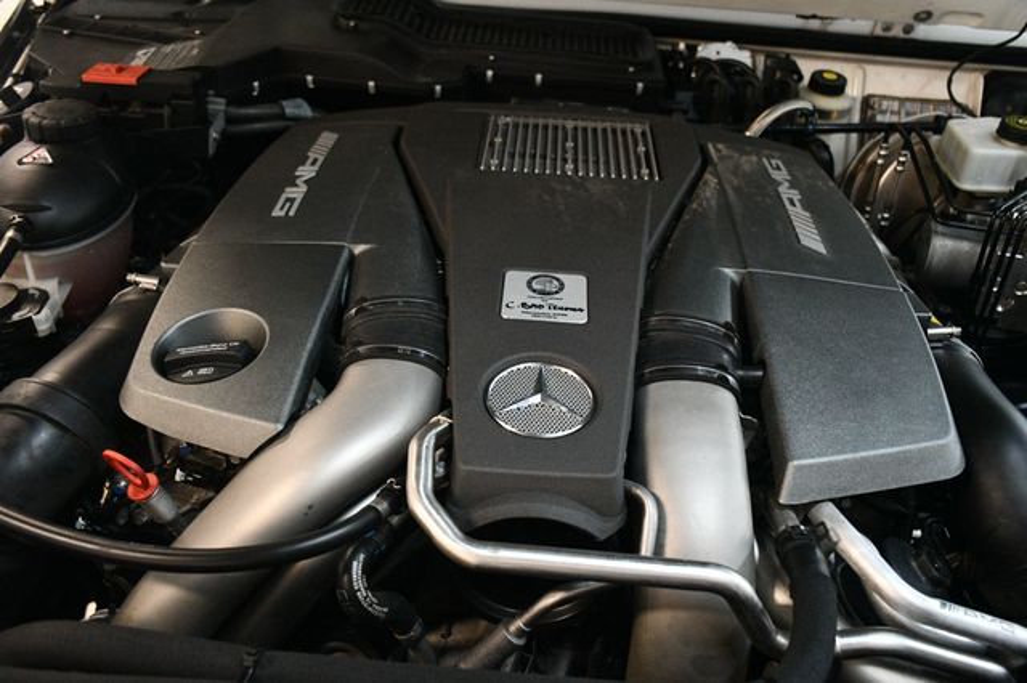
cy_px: 342
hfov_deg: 57.2
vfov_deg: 39.9
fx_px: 941
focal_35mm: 33
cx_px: 514
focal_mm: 22
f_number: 3.5
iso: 3200
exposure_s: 1/125
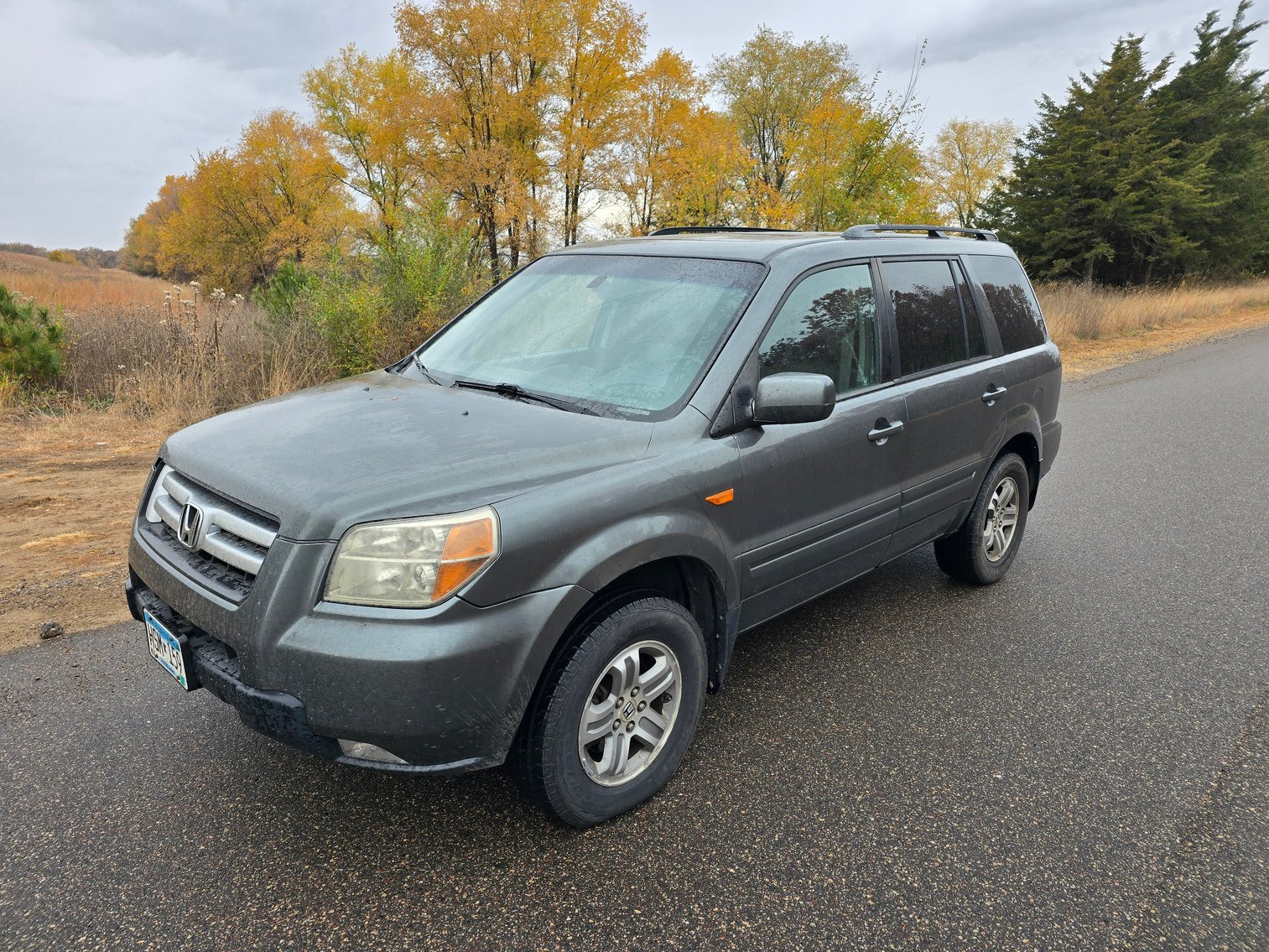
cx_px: 634
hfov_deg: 73.9
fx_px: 843
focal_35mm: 23
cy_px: 476
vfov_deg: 58.9
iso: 32
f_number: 1.7
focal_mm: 6.3
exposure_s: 1/180
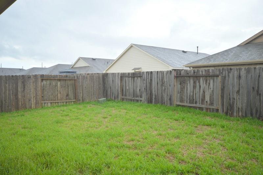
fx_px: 219
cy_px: 88
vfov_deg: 43.5
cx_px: 132
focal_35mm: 30
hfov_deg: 62.0
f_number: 5.6
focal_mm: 20
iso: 200
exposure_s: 1/125
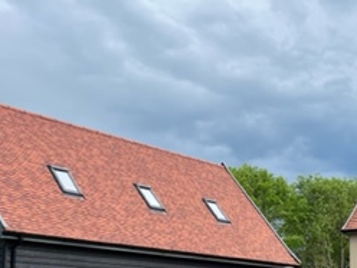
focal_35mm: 67
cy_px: 251
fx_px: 691
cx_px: 383
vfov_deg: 21.4
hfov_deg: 26.8
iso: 50
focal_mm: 5.7
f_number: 1.5
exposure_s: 1/2404
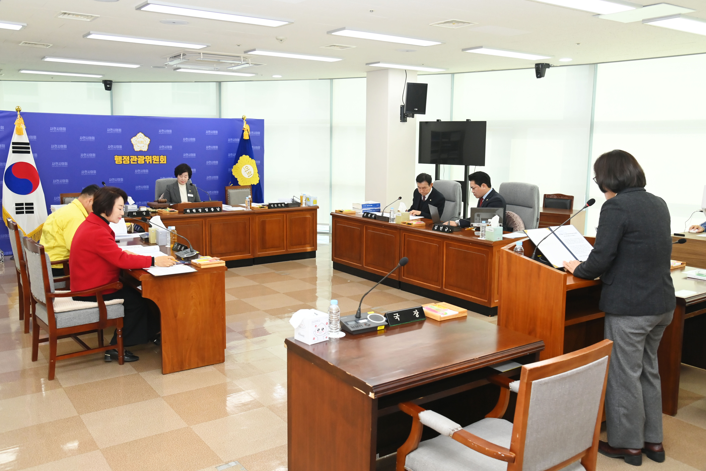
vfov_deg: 43.6
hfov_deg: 61.9
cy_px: 236
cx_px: 353
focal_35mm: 30
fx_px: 588
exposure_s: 1/250
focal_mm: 30
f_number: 6.3
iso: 2500
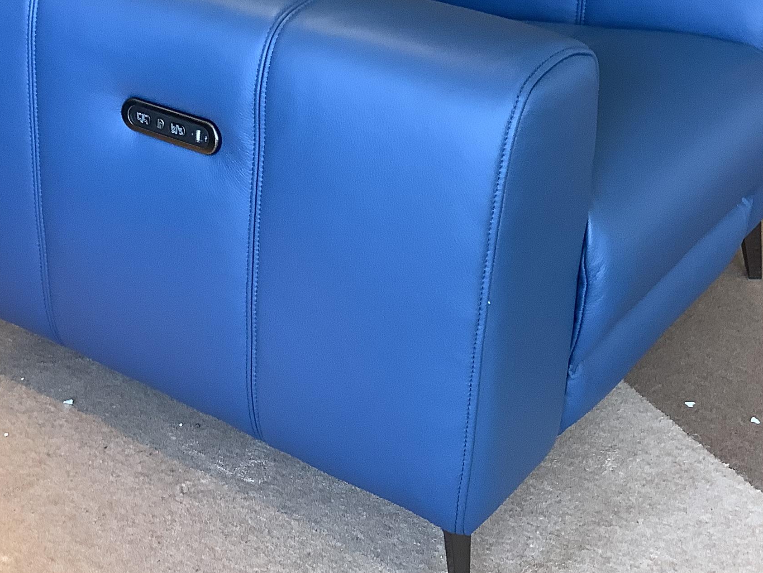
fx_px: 1323
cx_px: 327
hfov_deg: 32.1
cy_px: 140
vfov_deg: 24.1
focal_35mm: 60
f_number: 2.4
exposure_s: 1/50
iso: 80
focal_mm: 3.3
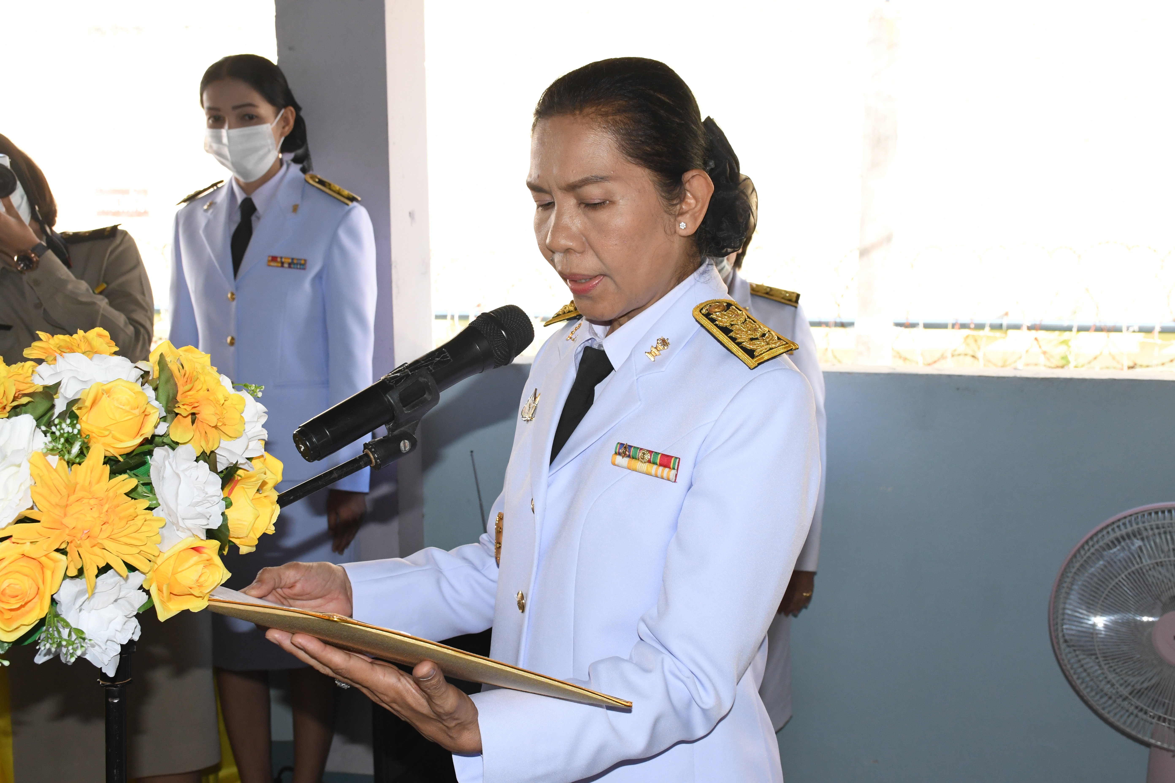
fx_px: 1469
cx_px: 588
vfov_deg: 29.9
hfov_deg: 43.6
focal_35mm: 45
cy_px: 392
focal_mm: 30
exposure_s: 1/250
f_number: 10
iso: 1600
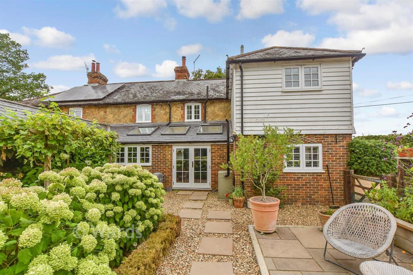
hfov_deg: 100.4
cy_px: 138
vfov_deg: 77.3
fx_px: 172
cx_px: 206
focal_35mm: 15
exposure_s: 1/320
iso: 250
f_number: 8
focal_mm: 10
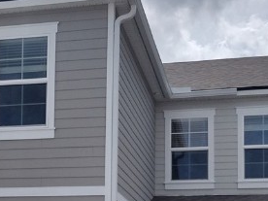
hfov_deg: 19.3
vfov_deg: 14.5
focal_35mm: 100
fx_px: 774
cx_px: 24
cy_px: 215
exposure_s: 1/6909
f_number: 1.7
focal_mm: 4.71
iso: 100
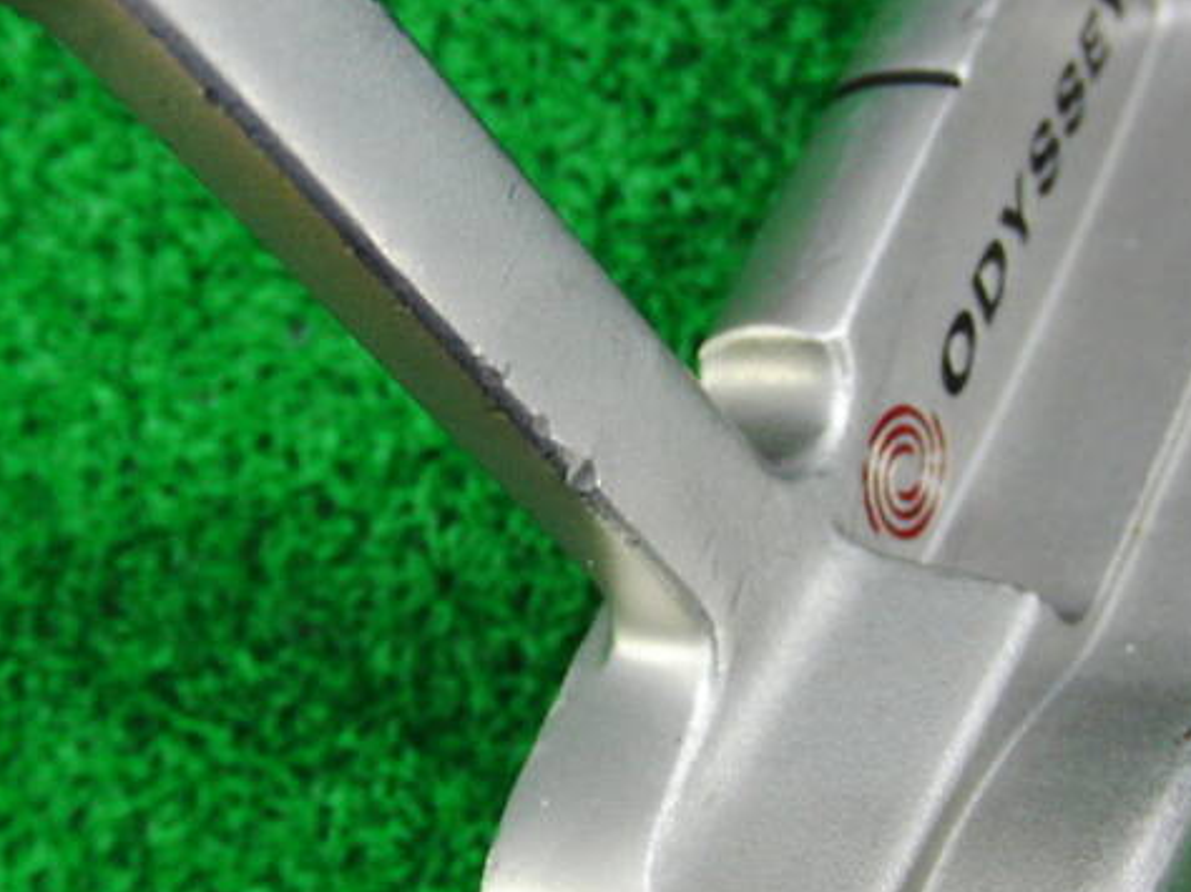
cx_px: 540
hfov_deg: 38.2
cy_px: 460
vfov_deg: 29.1
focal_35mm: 50
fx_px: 1719
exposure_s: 1/30
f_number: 3.6
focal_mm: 6.42
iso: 400
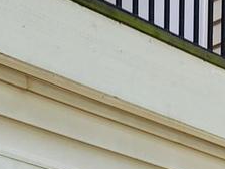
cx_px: 1
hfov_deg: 13.2
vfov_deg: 8.4
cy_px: 516
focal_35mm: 148
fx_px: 962
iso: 32
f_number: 1.8
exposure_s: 1/180
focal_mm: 6.4
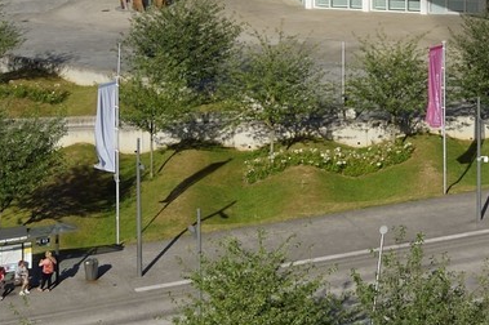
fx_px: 1778
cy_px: -325
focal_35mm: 131
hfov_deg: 14.1
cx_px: 840
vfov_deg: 9.7
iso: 200
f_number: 14
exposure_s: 1/320
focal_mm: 31
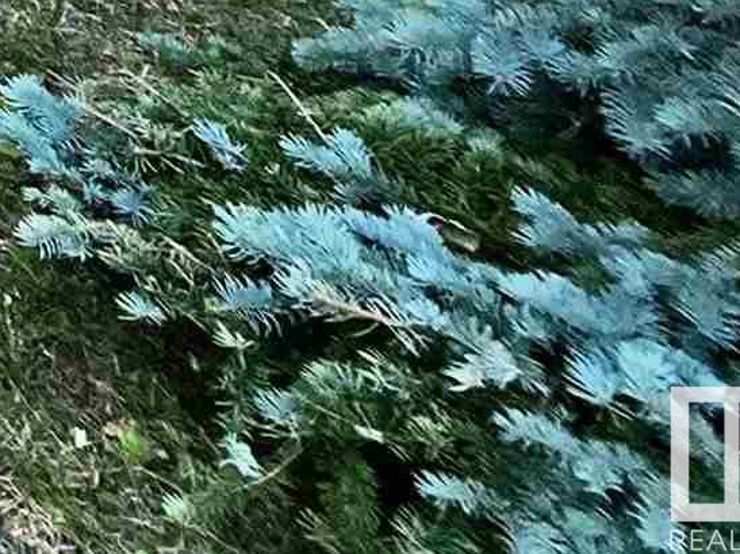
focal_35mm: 73
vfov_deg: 12.3
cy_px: -986
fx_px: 1560
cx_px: -1246
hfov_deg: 13.2
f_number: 2.2
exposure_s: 1/1053
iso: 50
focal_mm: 2.2
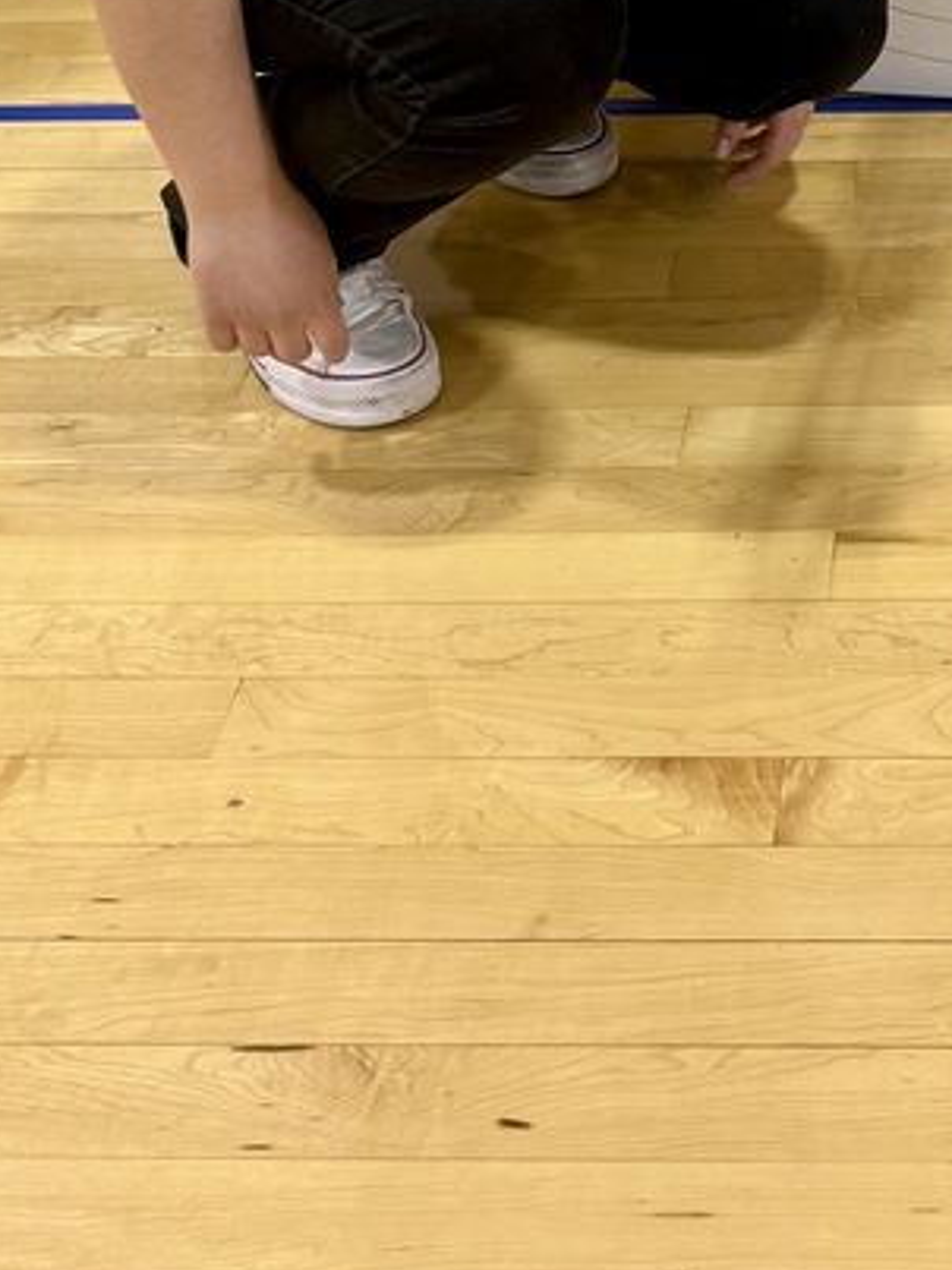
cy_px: -199
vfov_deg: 28.2
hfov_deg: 22.7
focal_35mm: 61
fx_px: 2238
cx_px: 1034
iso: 200
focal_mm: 6.76
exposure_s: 1/83
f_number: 1.78
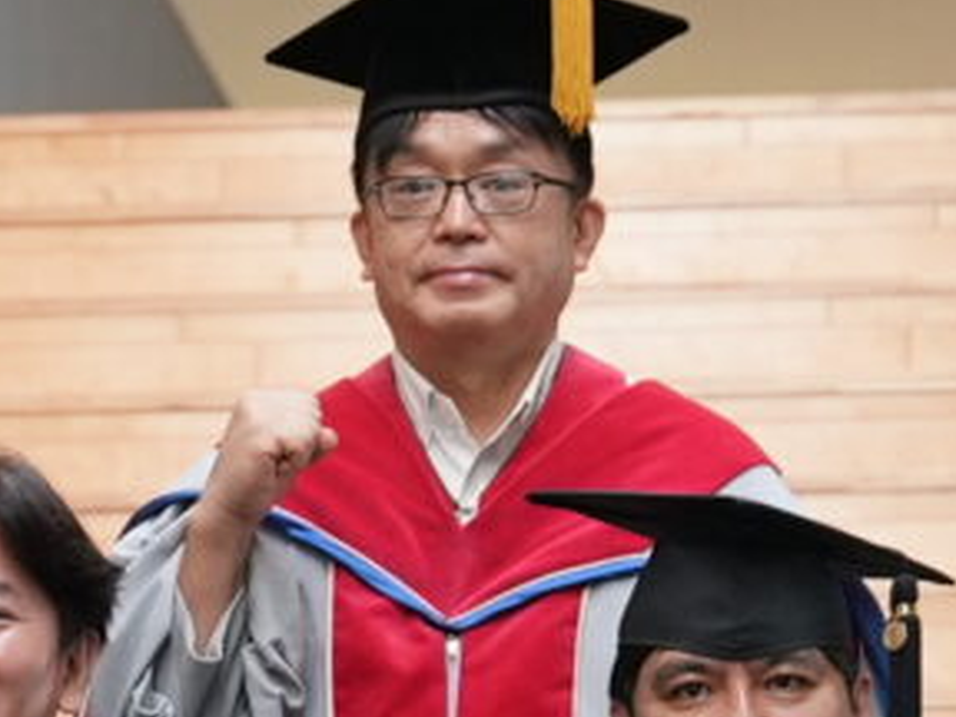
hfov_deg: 6.6
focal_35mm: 301
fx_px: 8313
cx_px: 73
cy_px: 2048
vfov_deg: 4.7
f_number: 3.2
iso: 800
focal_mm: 47
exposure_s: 1/125
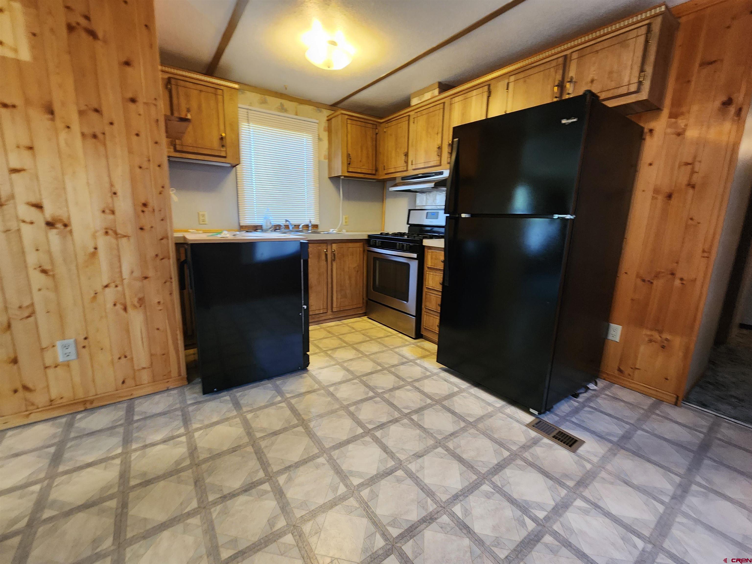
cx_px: 376
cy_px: 282
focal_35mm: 13
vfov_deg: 89.9
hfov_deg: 106.2
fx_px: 282
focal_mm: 2.2
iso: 320
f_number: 2.2
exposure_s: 1/40
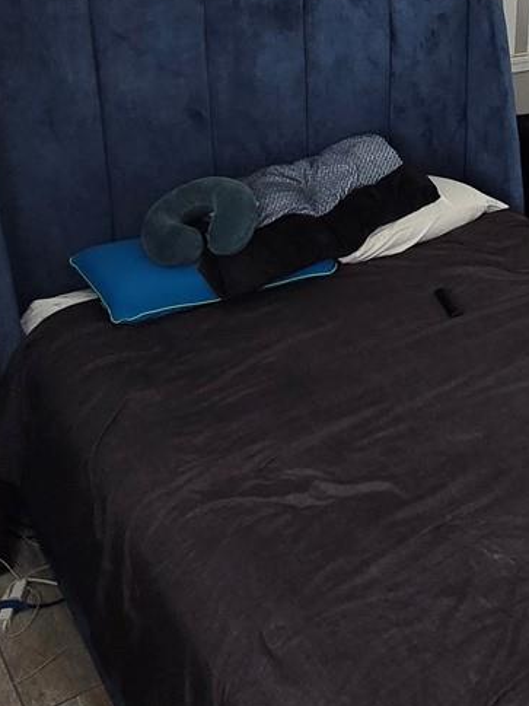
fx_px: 876
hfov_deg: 30.8
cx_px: 545
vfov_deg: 42.1
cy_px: 153
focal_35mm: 43
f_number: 2.2
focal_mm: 2.2
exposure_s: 1/60
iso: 400
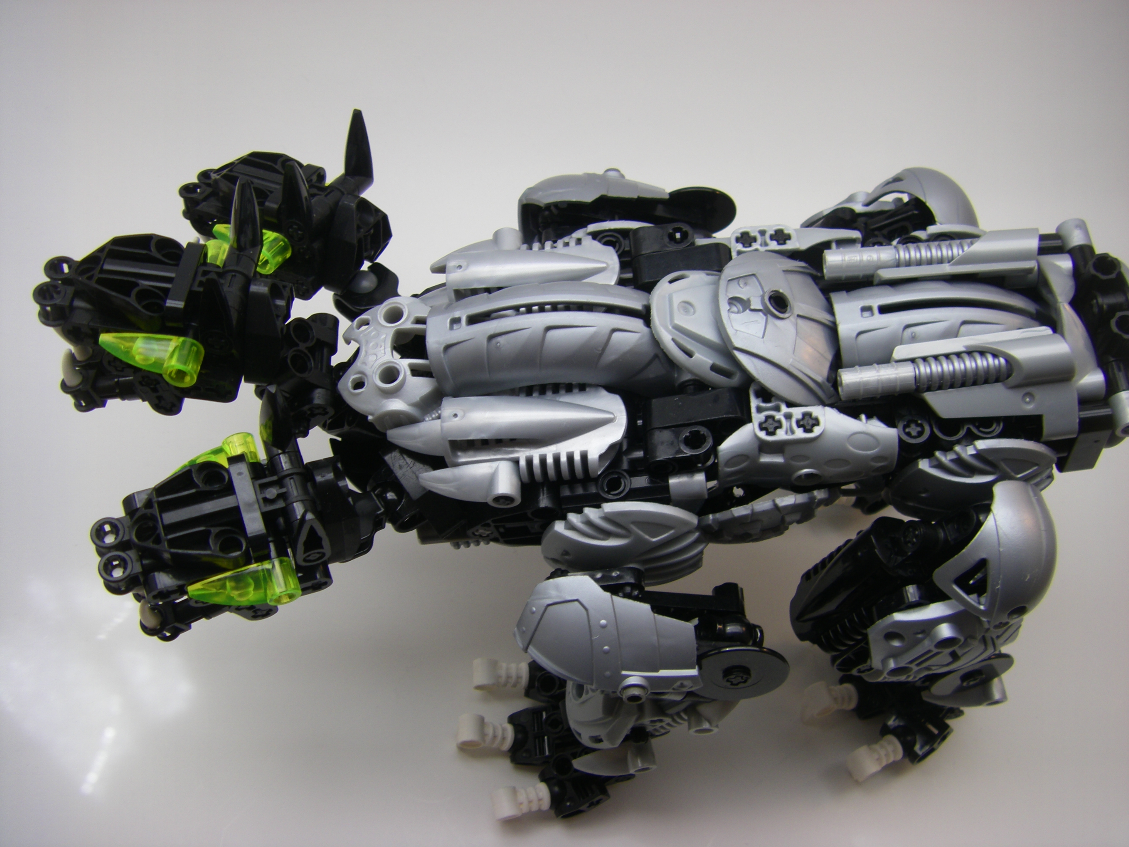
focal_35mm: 38
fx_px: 1239
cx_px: 564
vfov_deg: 37.7
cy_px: 424
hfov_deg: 49.0
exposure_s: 1/60
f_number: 3.5
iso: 64
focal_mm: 6.3
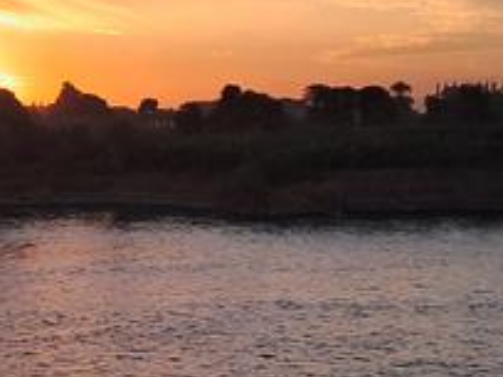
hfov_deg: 17.8
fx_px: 1540
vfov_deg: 14.0
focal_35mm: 106
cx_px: -64
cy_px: 222
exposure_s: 1/337
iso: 50
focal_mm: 4
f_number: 1.8
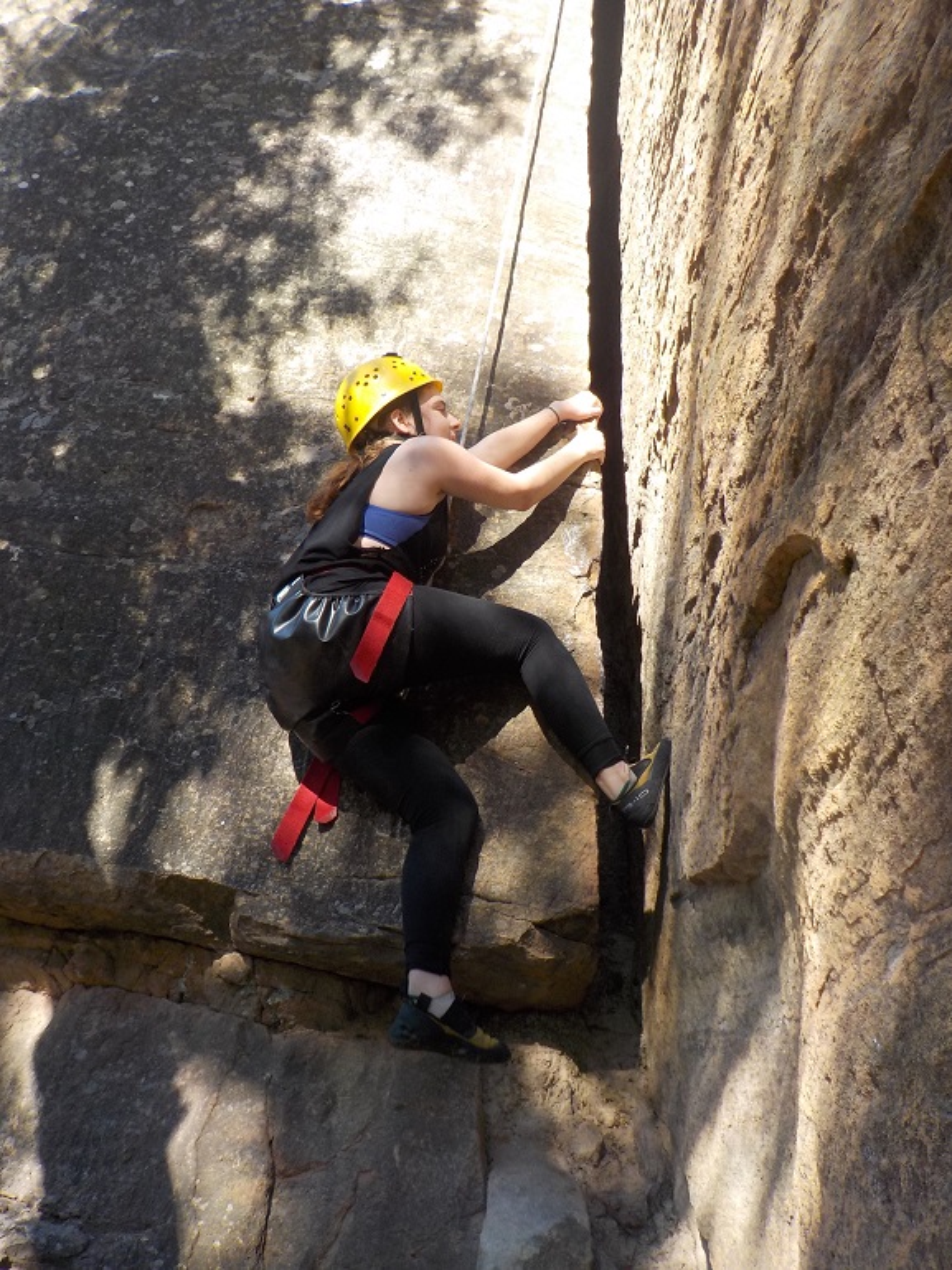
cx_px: 476
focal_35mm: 30
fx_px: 1101
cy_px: 635
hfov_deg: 46.8
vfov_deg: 60.0
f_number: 3.3
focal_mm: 4.1
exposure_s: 1/200
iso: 125
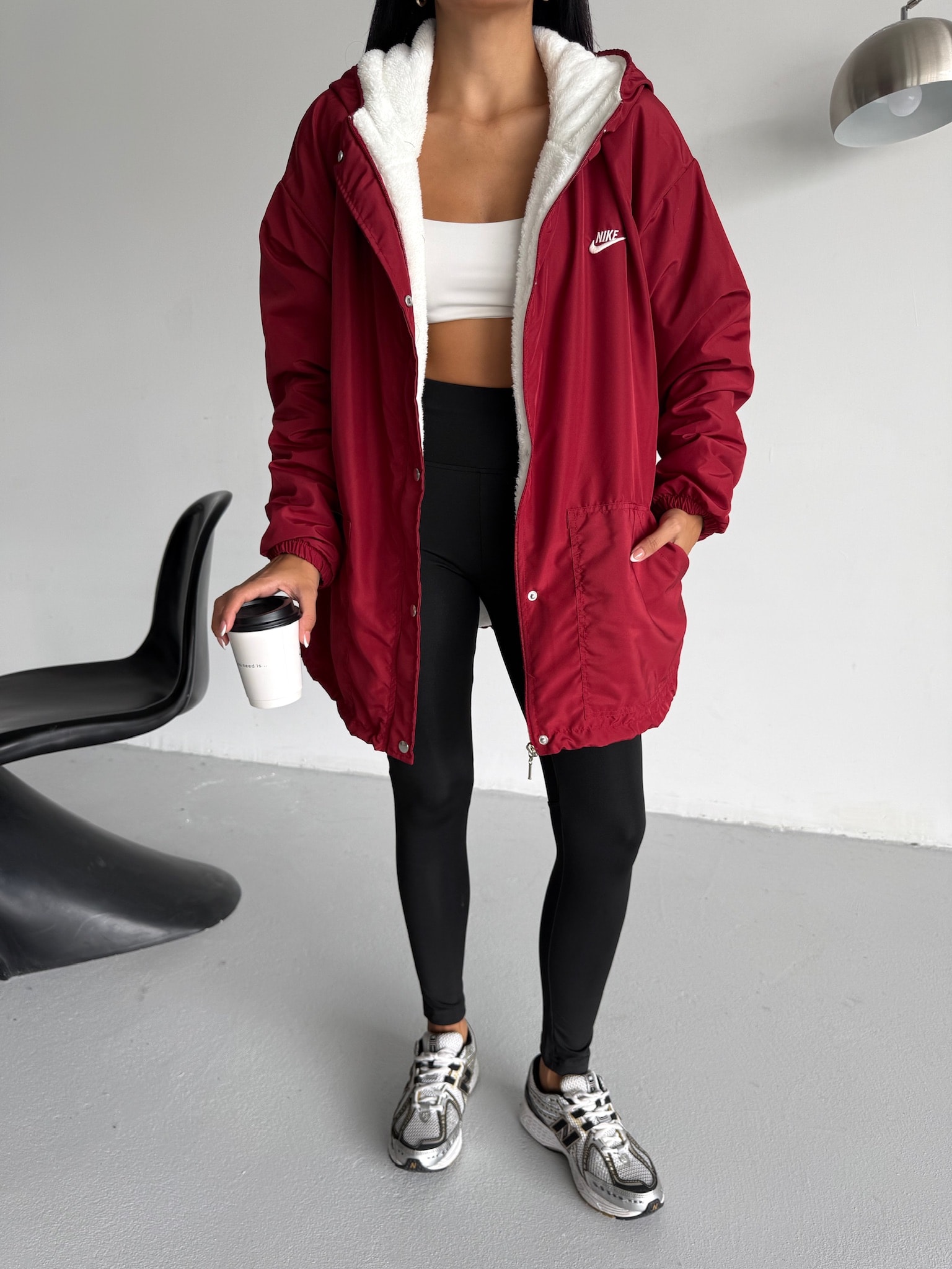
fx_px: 880
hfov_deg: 56.8
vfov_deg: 71.6
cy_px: 634
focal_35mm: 24
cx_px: 476
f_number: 1.78
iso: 64
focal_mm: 6.76
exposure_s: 1/196
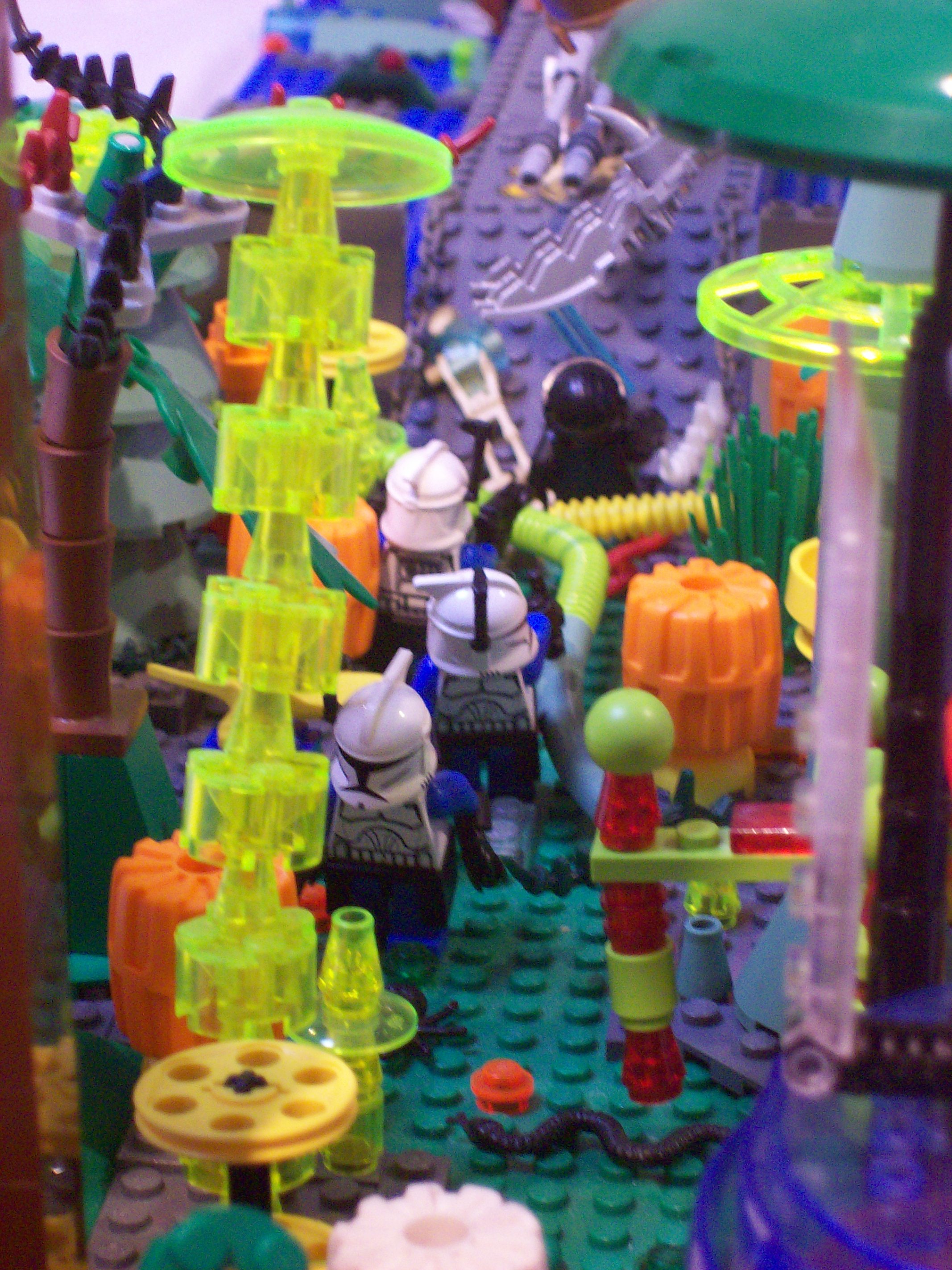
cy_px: 635
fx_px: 3963
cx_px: 476
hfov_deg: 13.7
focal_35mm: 108
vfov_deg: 18.2
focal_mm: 18
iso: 160
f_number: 4.8
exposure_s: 1/20.1
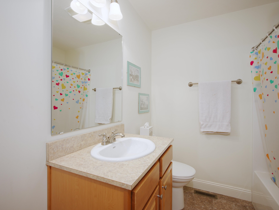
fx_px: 134
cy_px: 103
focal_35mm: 17
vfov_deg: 76.1
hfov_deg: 92.4
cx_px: 145
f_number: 7.1
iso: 320
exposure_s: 1/2.5
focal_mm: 14.5
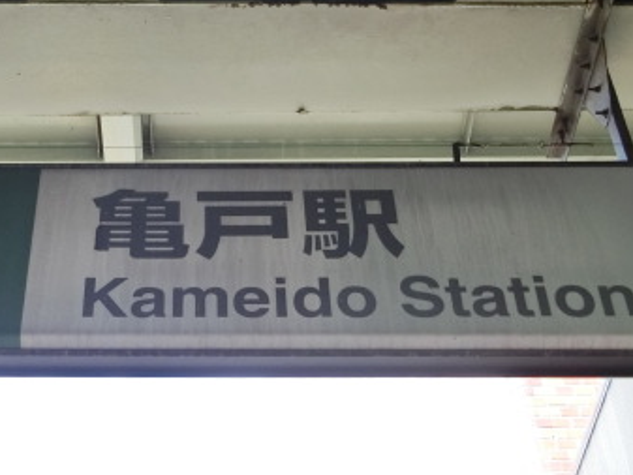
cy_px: 145
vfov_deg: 19.8
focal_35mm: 74
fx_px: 1354
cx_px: 186
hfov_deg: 26.1
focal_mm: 6.9
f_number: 4.1
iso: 320
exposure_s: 1/125
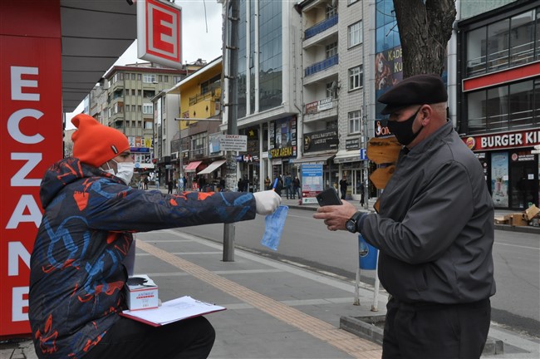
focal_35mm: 42
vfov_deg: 31.8
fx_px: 629
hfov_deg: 46.4
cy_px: 180
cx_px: 270
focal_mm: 28
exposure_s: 1/640
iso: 1000
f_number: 13
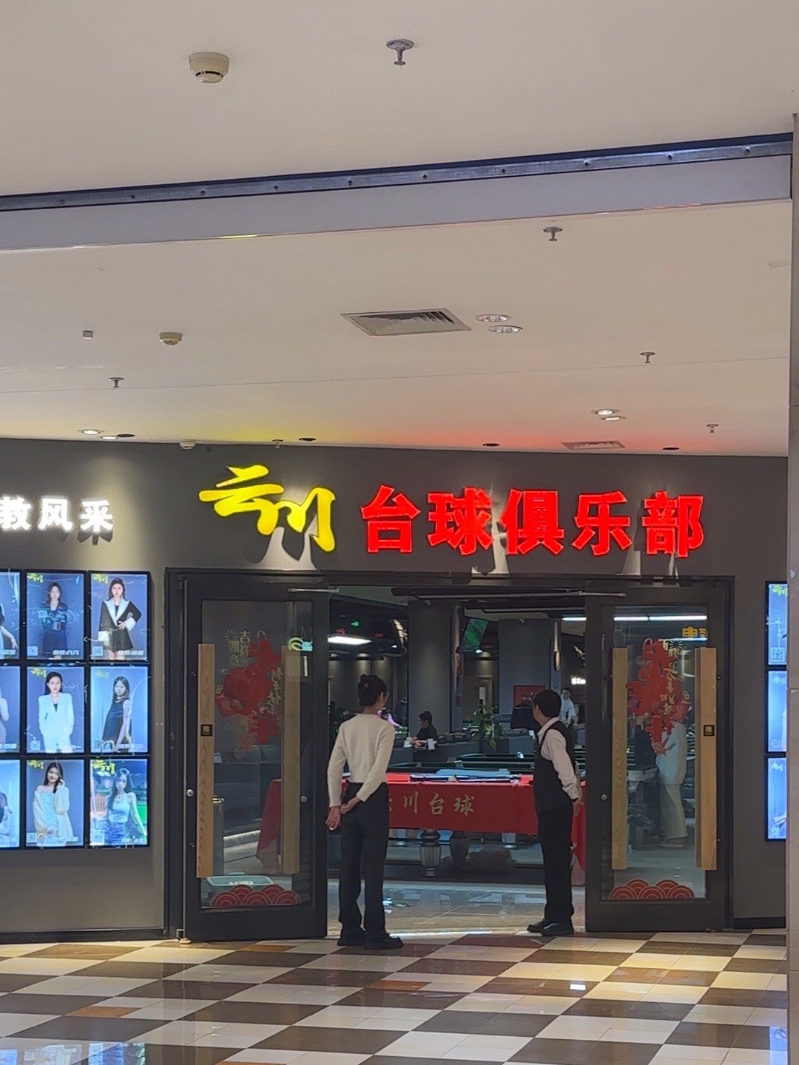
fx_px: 1354
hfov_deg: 32.9
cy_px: 532
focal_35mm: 44
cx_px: 400
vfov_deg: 42.9
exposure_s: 1/100
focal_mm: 6.86
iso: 80
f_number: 1.78
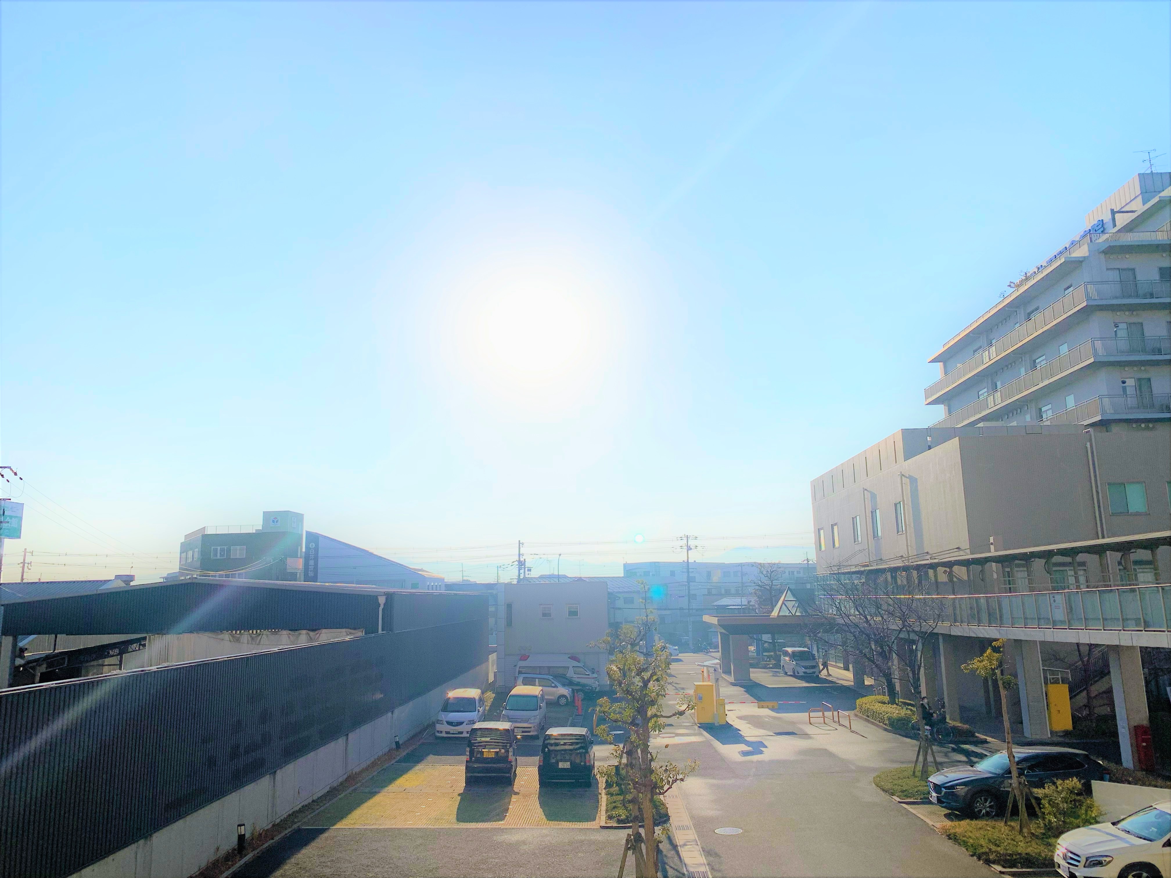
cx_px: 586
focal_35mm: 26
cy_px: 439
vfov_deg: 53.1
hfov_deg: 67.3
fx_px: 880
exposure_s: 1/13333
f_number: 1.8
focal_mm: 4.25
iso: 25
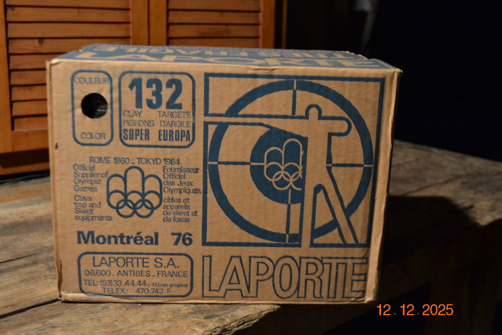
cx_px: 251
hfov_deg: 43.6
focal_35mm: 45
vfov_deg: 29.9
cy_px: 168
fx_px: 628
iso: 1000
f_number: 4.5
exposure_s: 1/15
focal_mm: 30
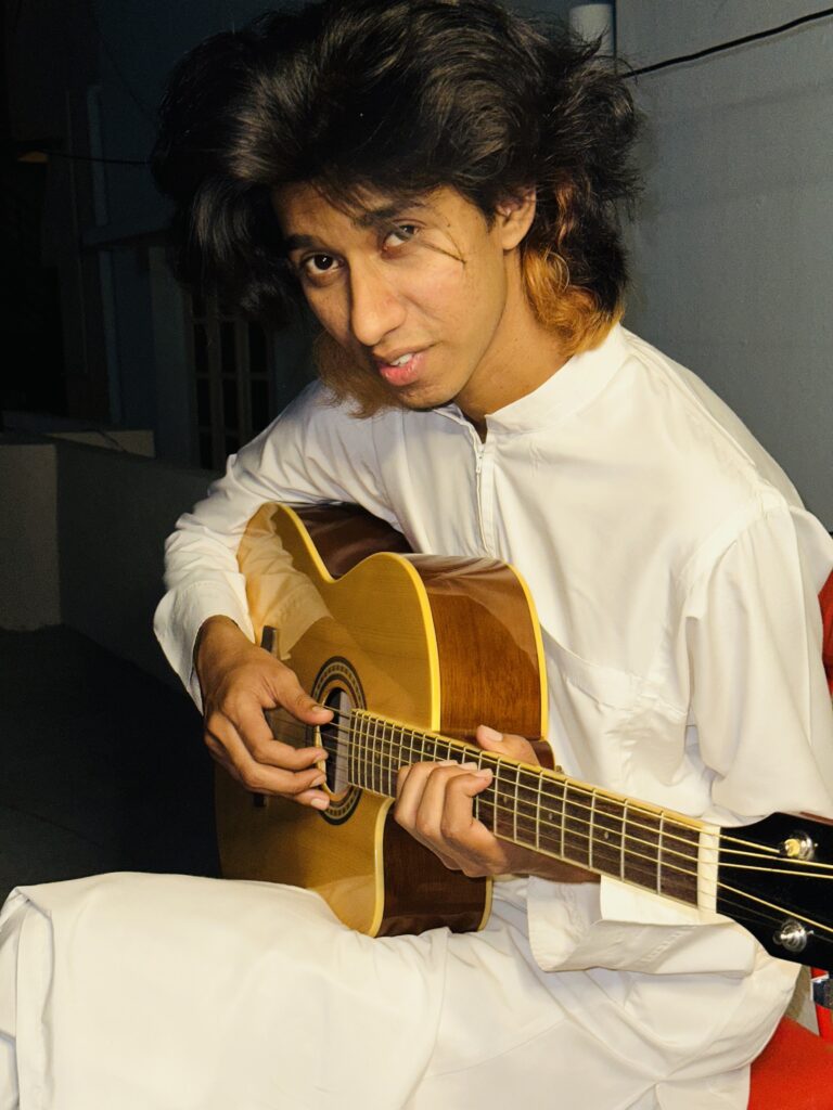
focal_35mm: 48
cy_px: 555
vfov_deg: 39.7
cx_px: 416
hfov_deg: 30.3
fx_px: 1540
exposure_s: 1/26
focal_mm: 6.86
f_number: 1.78
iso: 40
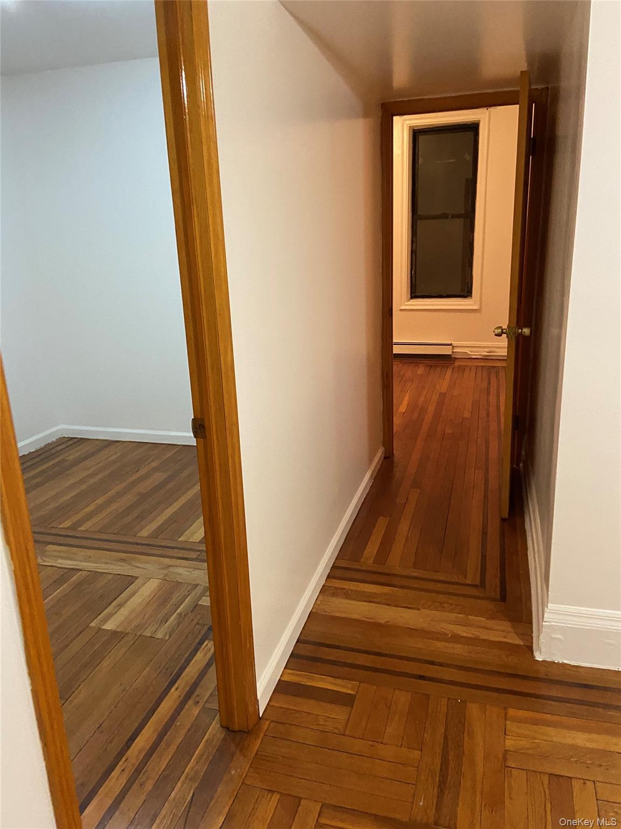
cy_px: 414
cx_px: 310
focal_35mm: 26
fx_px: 622
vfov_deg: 67.3
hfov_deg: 53.1
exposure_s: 1/40
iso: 500
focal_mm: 4.25
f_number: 1.8
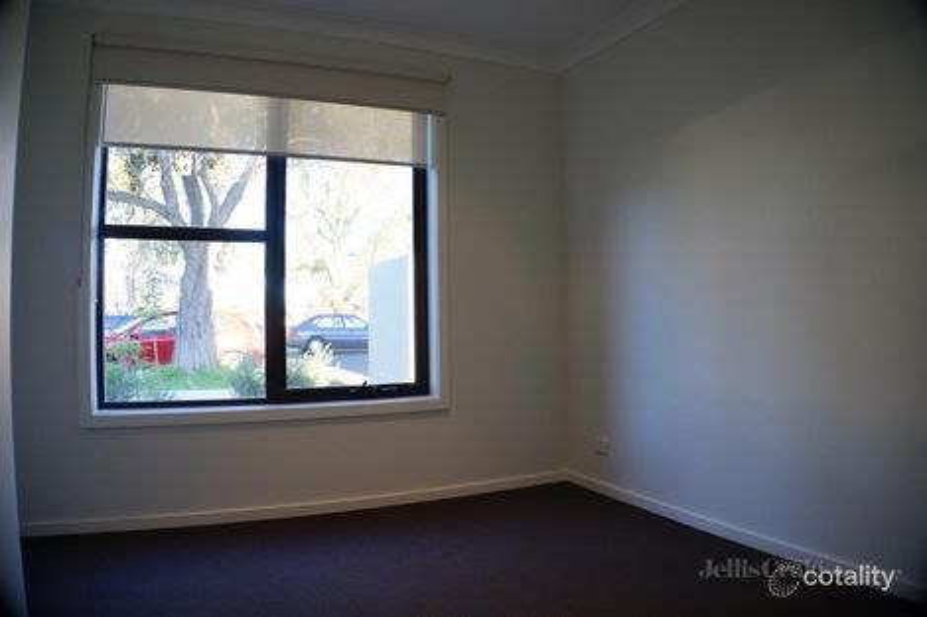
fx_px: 618
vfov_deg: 53.1
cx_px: 464
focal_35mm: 24
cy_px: 308
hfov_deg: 73.8
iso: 200
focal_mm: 16
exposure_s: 1/60
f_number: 4
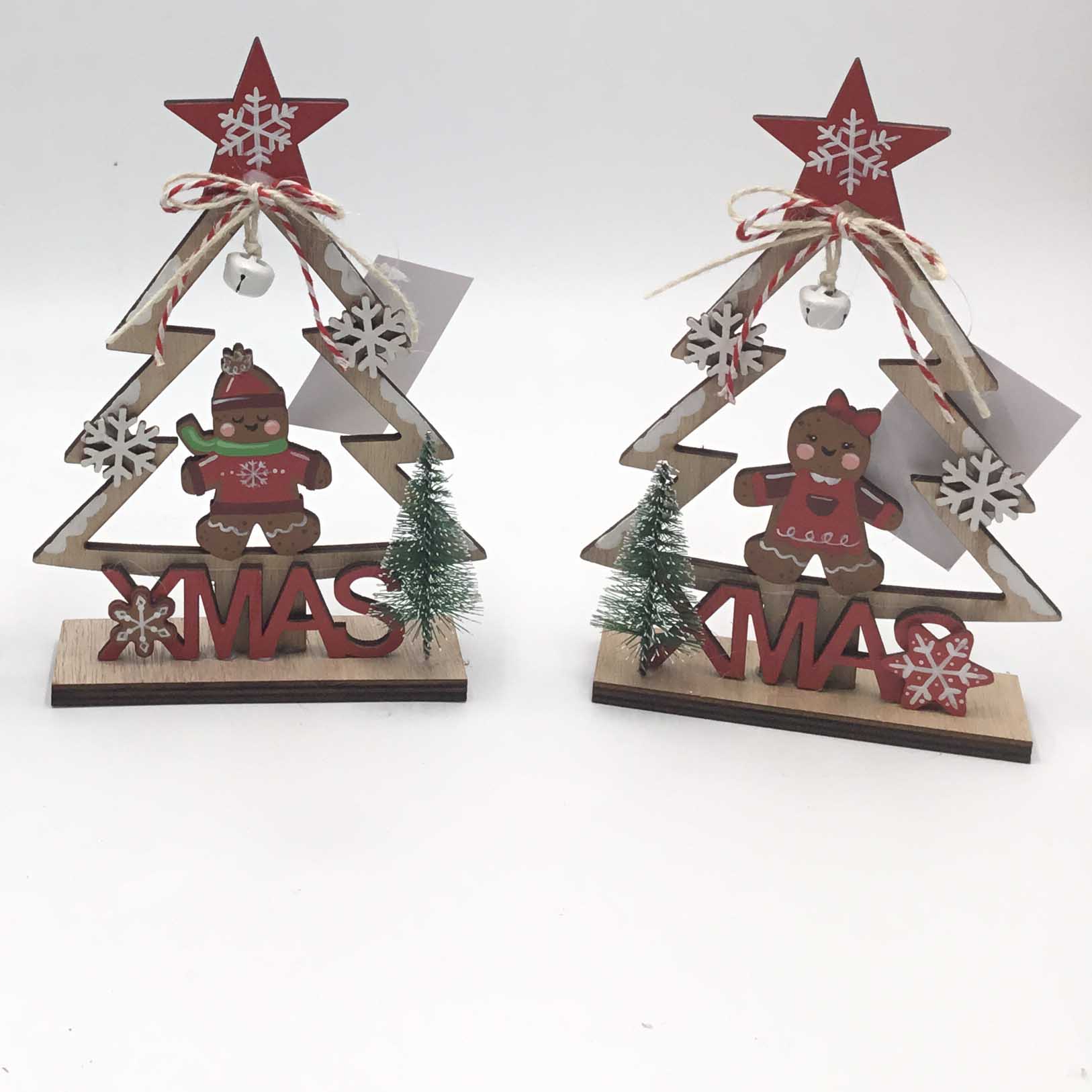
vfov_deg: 30.0
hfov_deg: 30.6
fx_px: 1963
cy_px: 140
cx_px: 274
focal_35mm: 55
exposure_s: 1/175
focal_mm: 3.3
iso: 25
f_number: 2.4
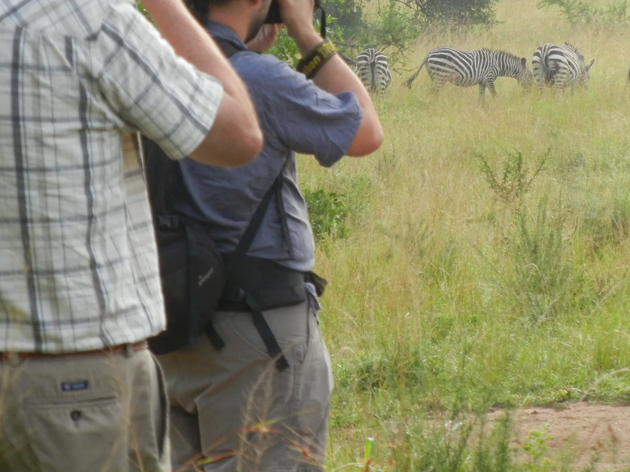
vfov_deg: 4.5
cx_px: 405
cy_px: 90
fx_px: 5950
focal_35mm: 327
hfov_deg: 6.1
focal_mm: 36
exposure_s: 1/270
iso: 433
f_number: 4.7
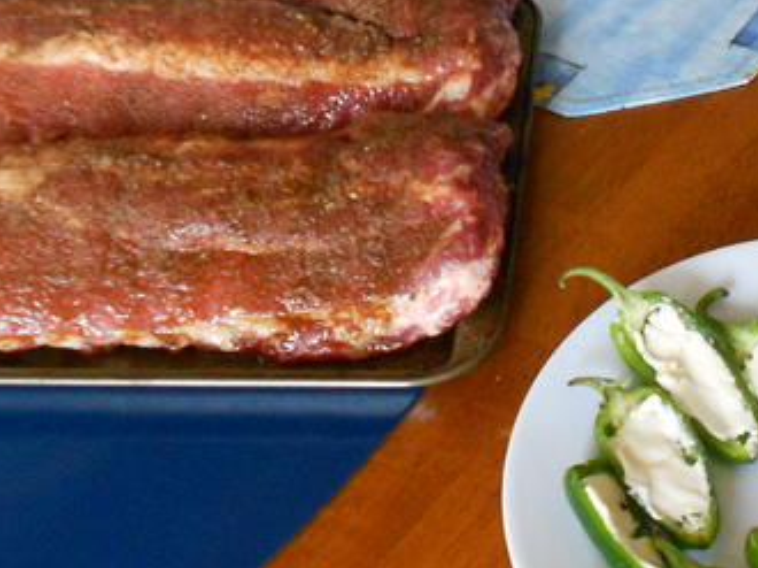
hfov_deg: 27.2
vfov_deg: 20.4
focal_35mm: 71
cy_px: 95
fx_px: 1554
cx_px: 519
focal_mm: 4.6
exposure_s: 1/30
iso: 320
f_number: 3.2
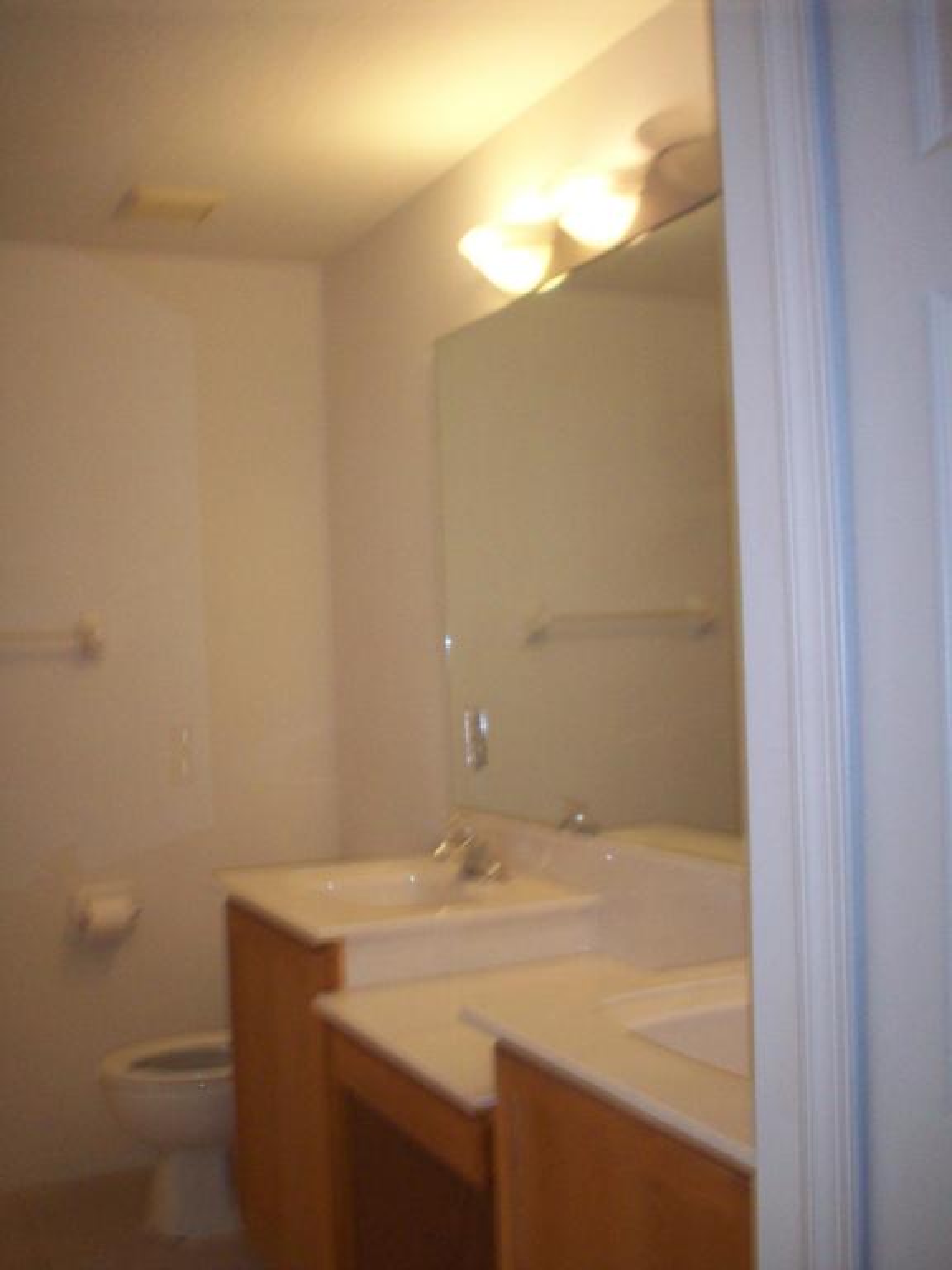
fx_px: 1357
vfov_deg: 50.1
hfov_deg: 38.7
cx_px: 476
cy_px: 635
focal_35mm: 37
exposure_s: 1/64
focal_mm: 6.2
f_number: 2.8
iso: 160
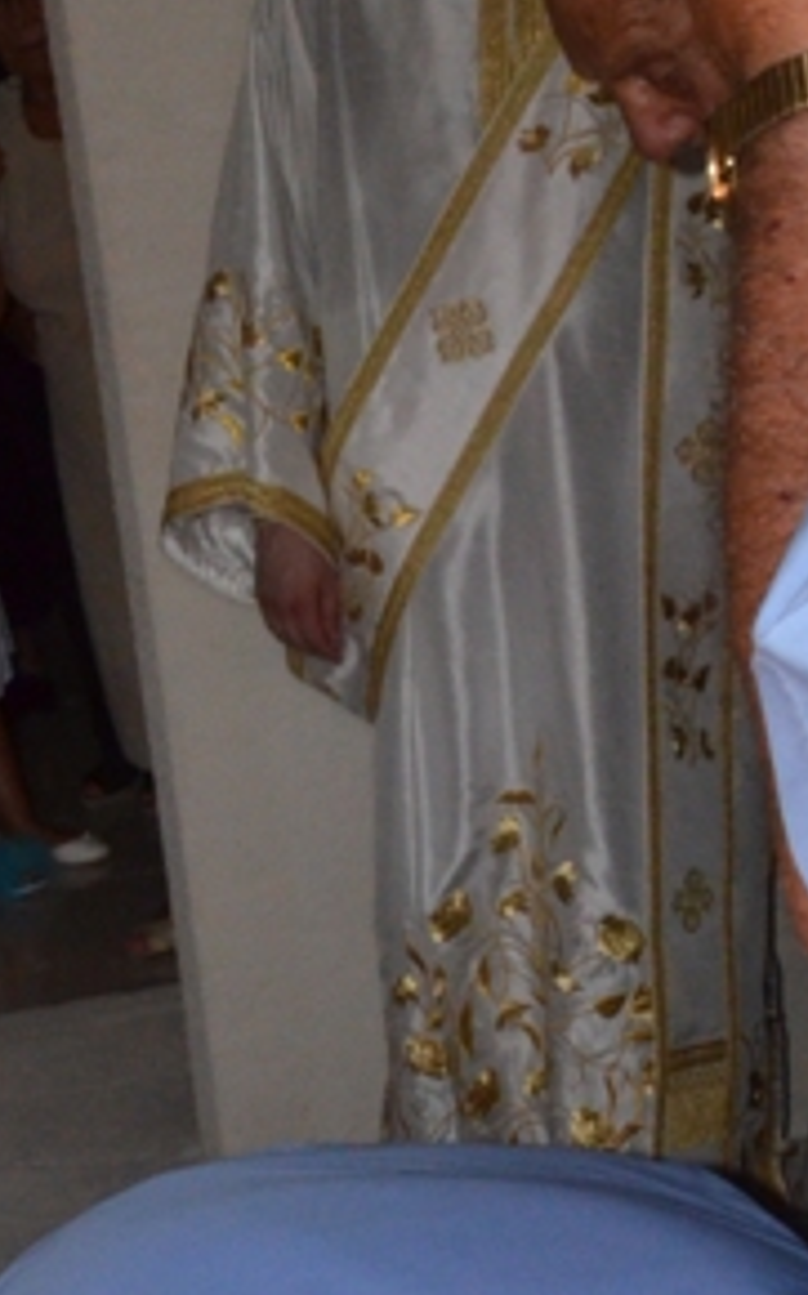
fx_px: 3209
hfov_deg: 13.5
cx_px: -402
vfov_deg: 21.8
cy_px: 1371
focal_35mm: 91
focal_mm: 18
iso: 2000
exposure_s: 1/250
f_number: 16
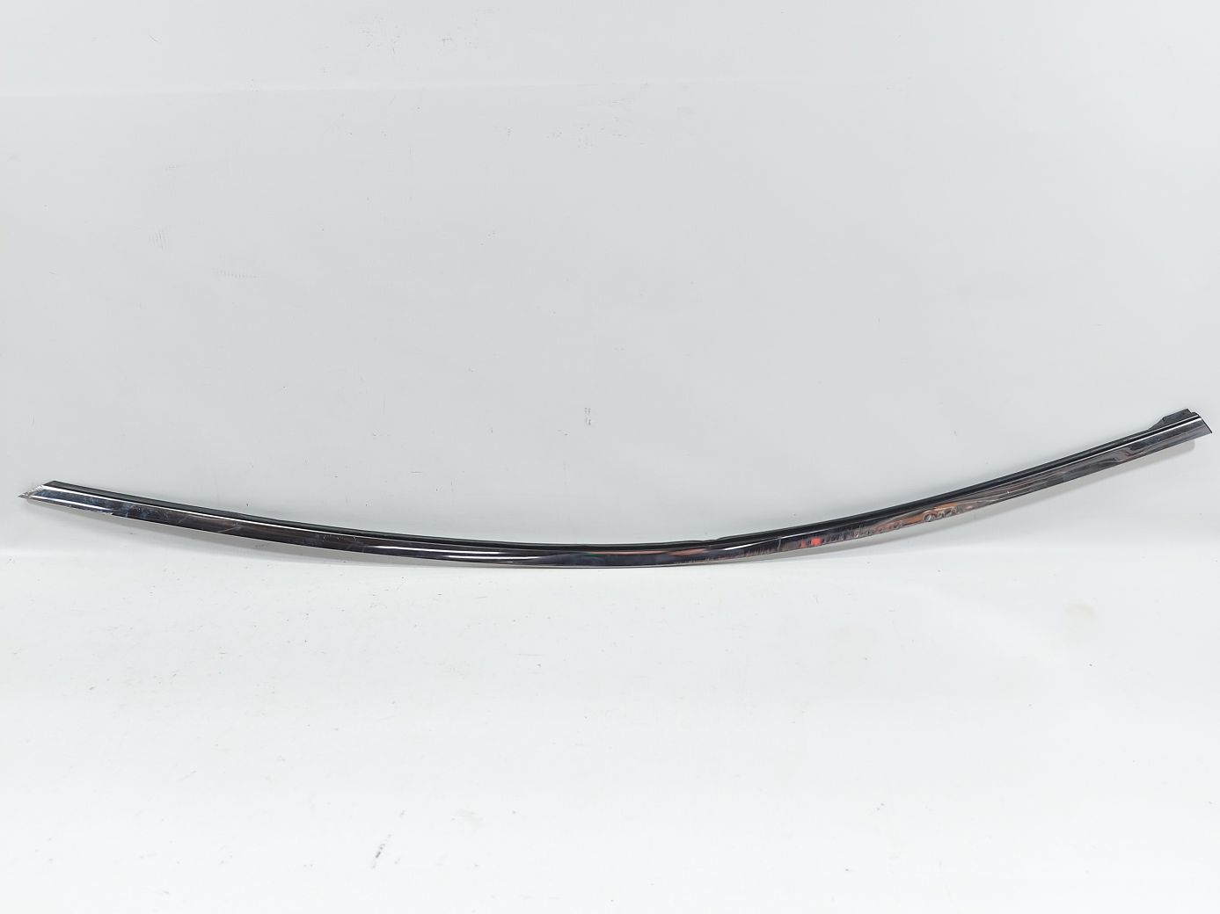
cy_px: 457
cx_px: 610
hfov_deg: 71.6
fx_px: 846
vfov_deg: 56.8
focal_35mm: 24
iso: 50
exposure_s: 1/50
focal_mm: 5.23
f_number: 1.8
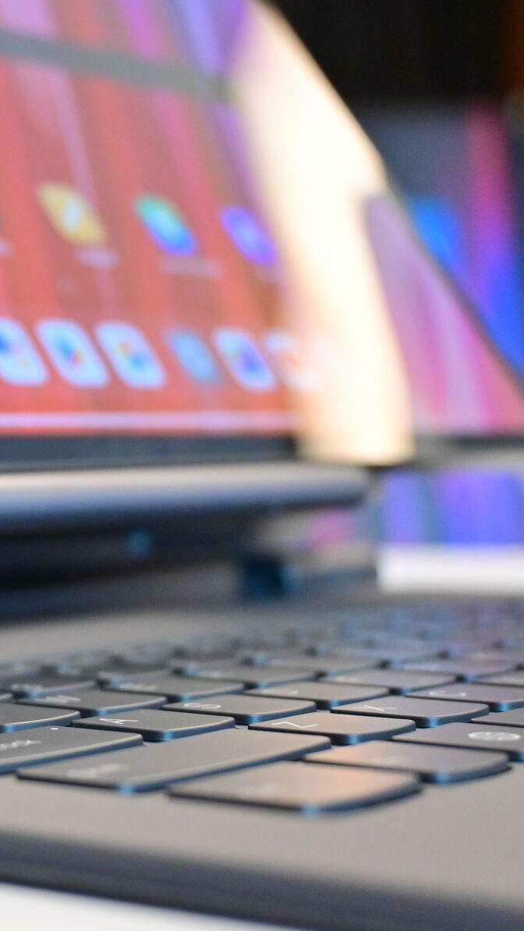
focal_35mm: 77
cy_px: 472
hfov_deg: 14.7
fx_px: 1908
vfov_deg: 27.4
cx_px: -226
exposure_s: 1/50
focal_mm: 30.5
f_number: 4.8
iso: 1600
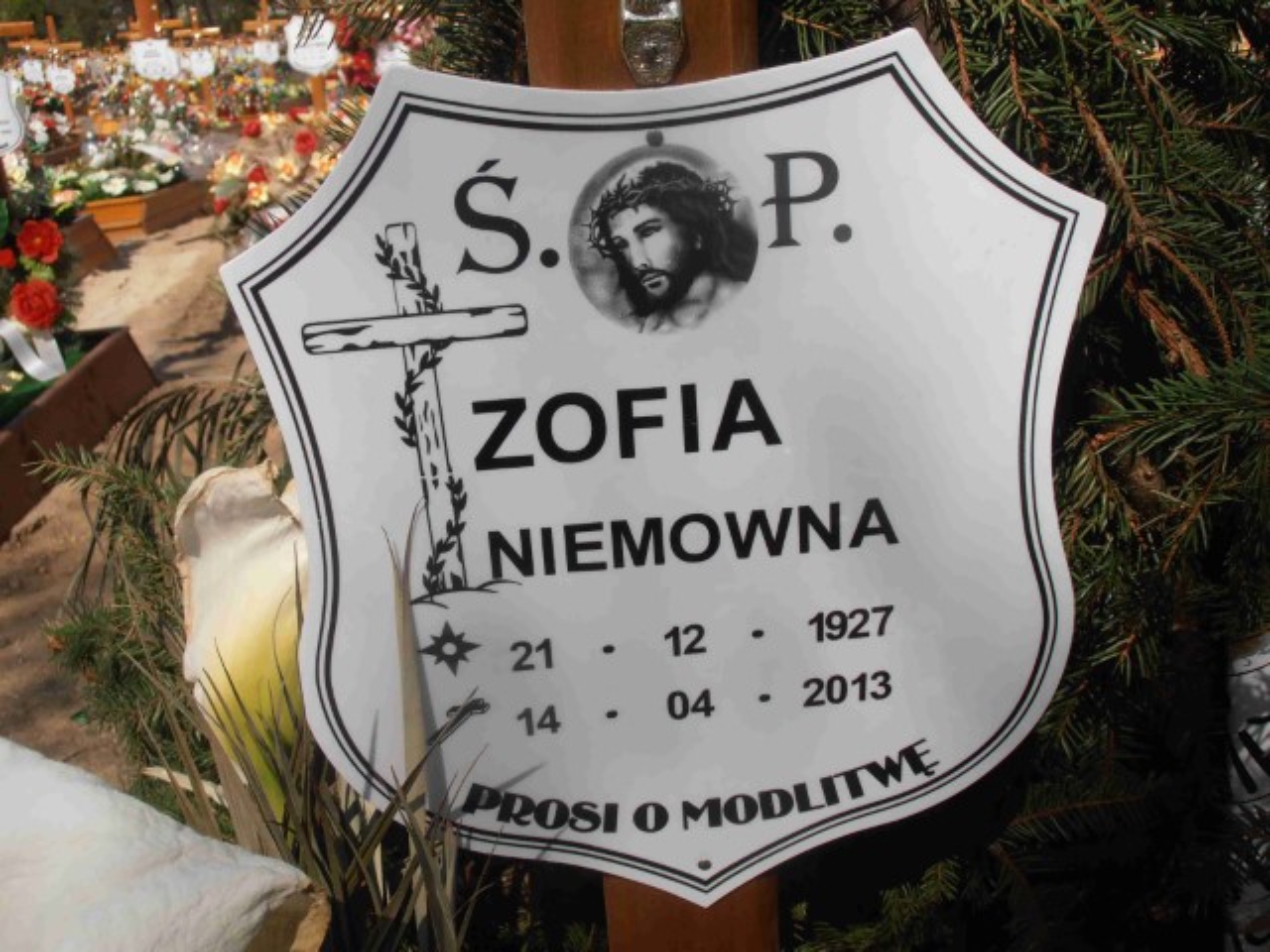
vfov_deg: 38.7
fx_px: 1357
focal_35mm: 37
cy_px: 476
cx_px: 635
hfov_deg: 50.1
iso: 80
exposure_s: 1/1600
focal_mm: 6.61
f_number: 3.9
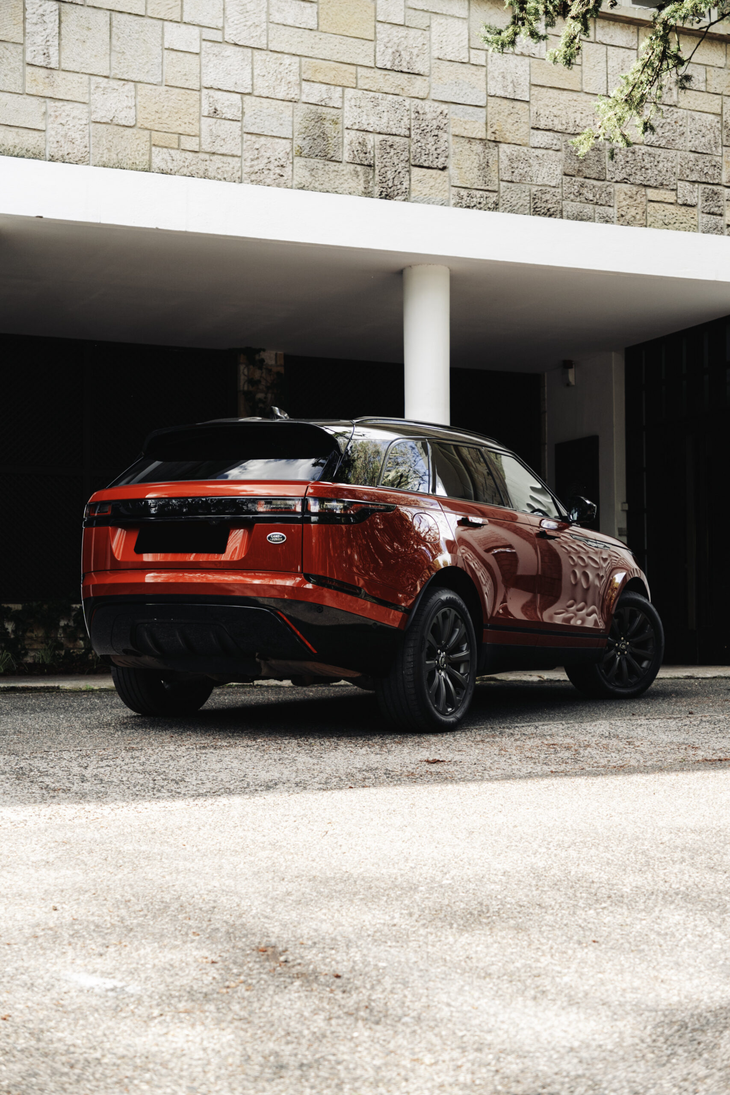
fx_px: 1399
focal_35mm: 46
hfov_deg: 29.2
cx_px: 365
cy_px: 548
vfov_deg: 42.7
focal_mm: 30.8
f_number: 2.8
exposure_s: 1/200
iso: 160
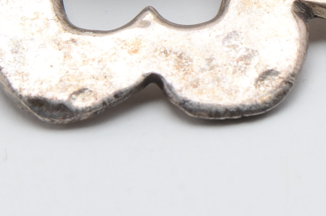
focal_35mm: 440
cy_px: -128
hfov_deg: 4.7
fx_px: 3974
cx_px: 121
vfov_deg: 3.1
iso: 200
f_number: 14
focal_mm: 85
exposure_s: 1/125
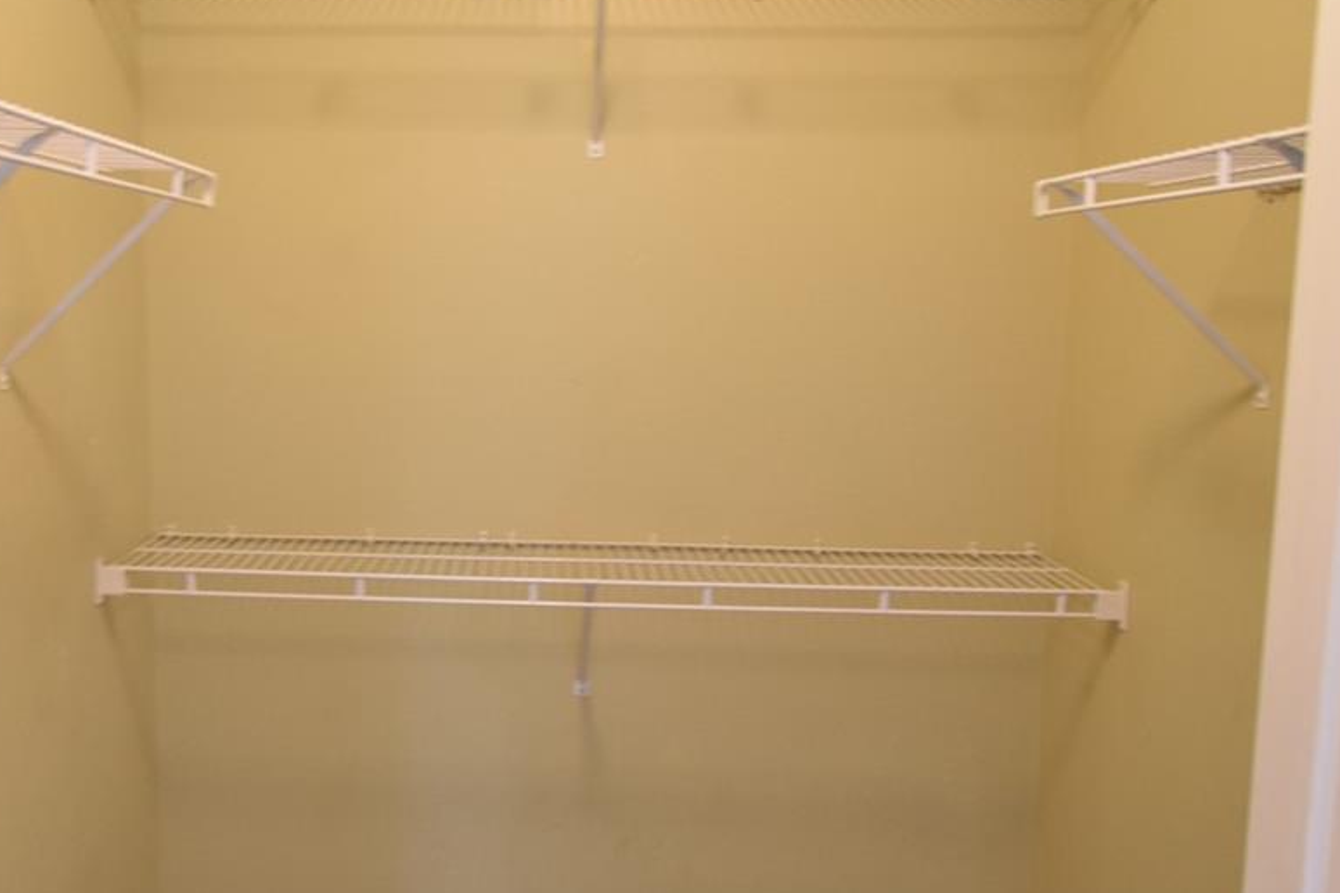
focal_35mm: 31
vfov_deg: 42.3
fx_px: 1154
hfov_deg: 59.5
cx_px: 500
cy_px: 426
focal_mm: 10
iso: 800
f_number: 3.5
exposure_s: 1/8
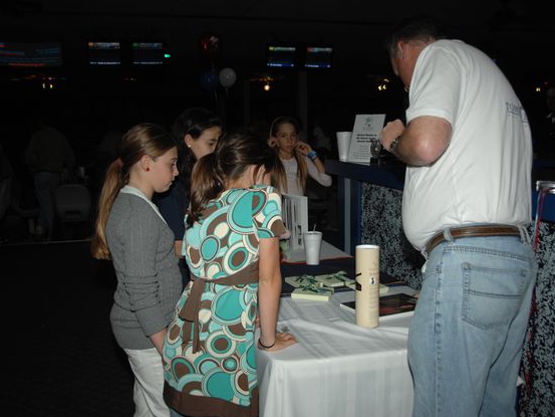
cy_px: 208
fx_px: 641
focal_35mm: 40
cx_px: 291
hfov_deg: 46.8
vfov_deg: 36.0
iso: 200
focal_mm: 24
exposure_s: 1/125
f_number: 3.8
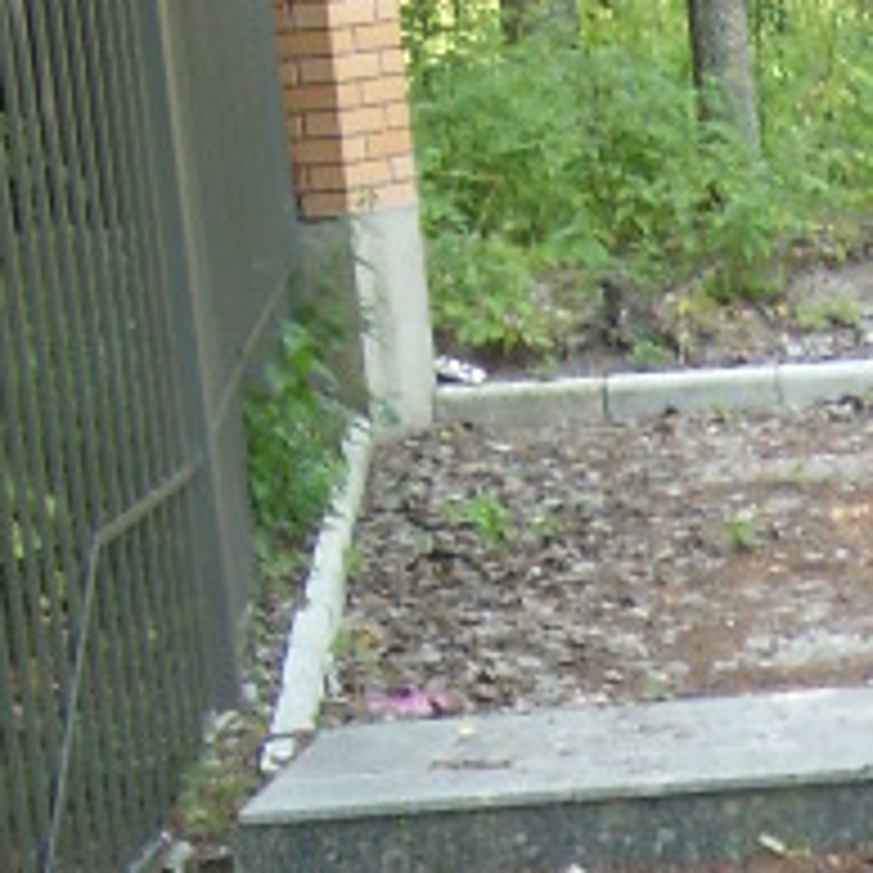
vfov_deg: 10.2
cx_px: 968
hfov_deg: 10.6
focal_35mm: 163
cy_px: 1516
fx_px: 4651
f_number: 2.8
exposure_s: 1/67
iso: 50
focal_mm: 5.8
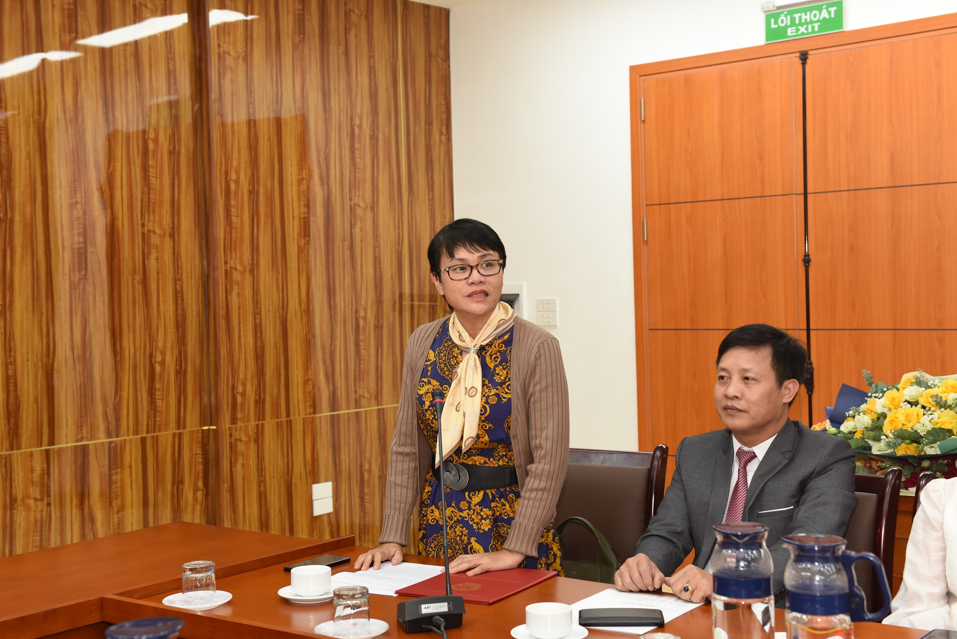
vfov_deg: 27.0
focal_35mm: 50
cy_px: 320
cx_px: 478
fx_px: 1330
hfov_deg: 39.6
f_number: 5.6
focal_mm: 50
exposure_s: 1/60
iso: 800
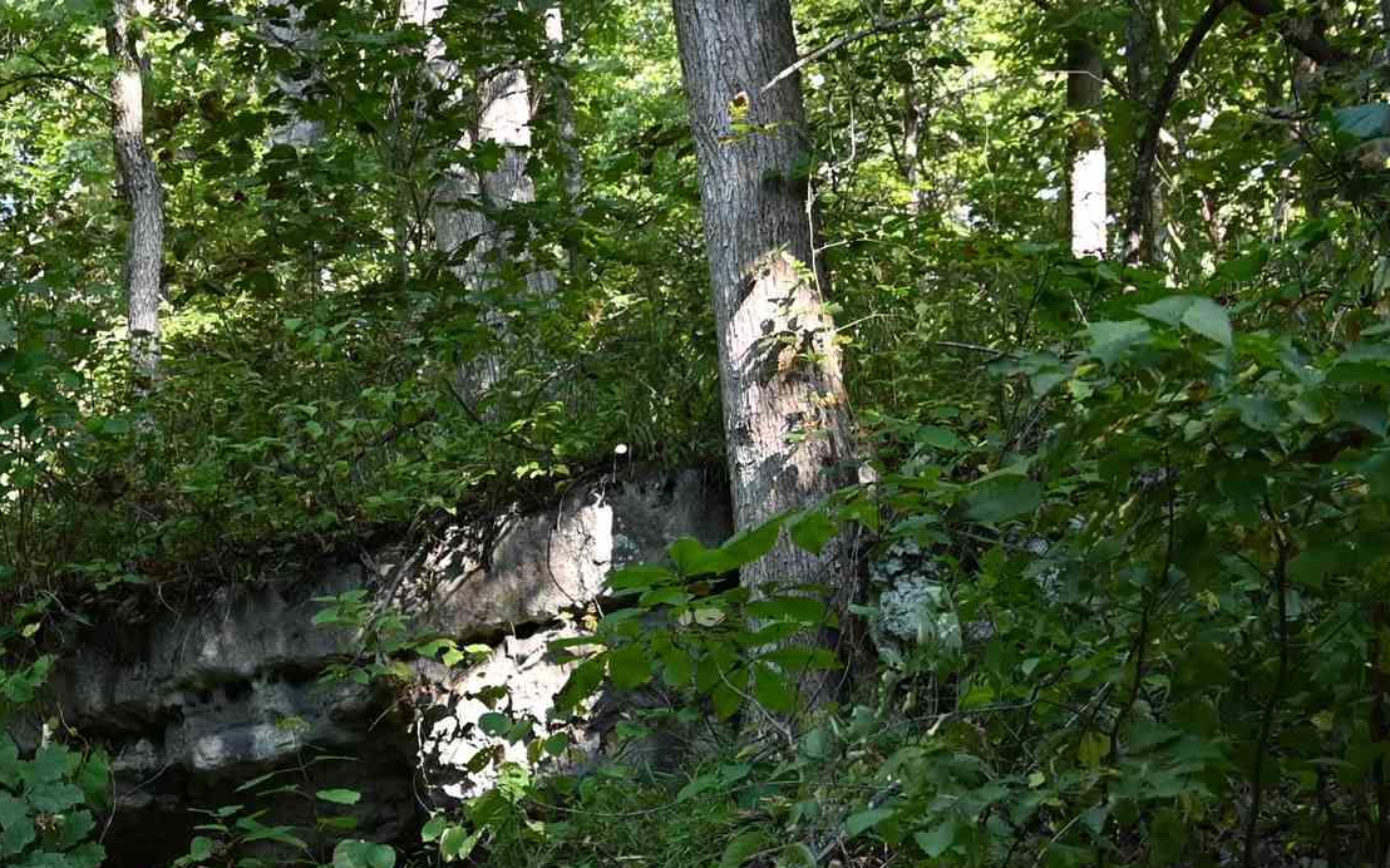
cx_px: -366
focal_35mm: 82
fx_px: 3106
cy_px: 945
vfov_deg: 15.5
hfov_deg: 22.8
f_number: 4
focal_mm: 29
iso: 400
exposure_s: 1/200
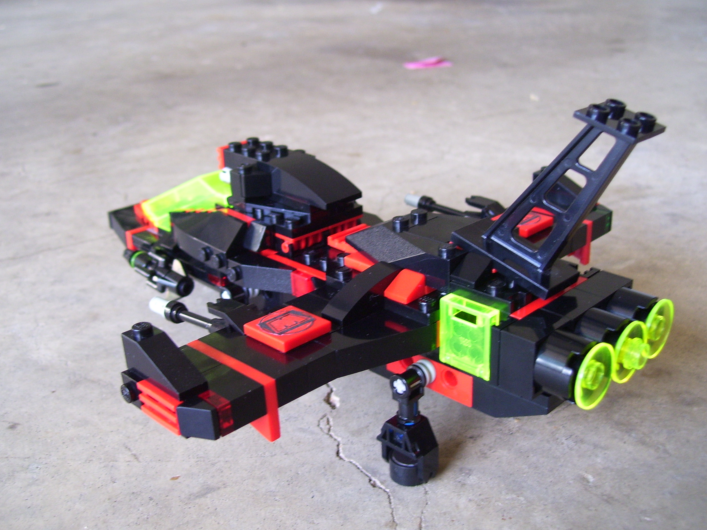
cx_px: 355
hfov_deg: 49.0
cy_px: 262
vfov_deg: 37.7
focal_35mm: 38
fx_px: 776
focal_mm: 6
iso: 160
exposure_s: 1/30
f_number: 2.7
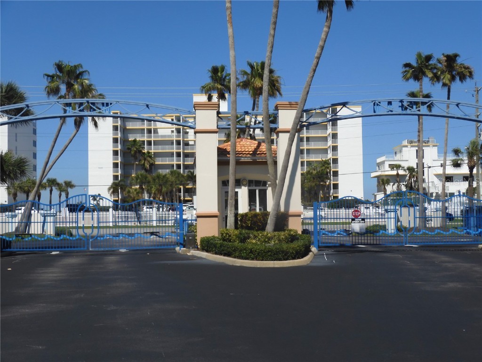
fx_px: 696
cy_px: 181
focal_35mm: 50
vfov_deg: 29.1
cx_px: 241
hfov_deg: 38.2
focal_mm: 8.9
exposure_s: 1/1600
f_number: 4
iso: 100
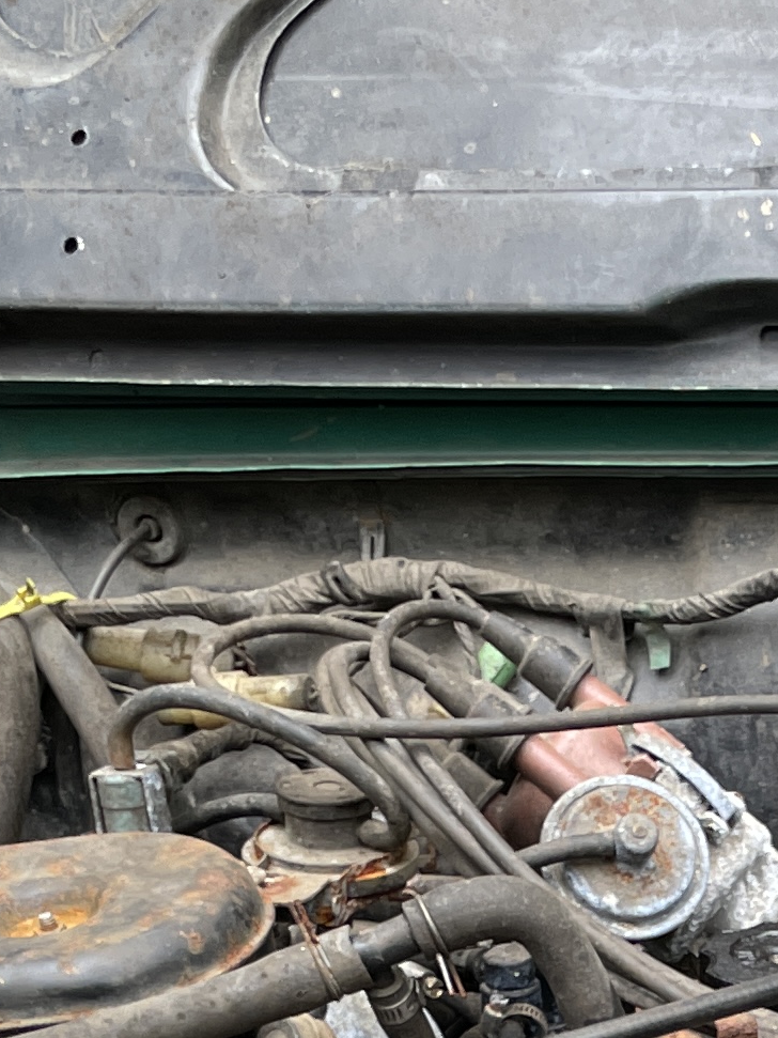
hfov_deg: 13.4
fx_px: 3237
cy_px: 1425
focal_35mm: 108
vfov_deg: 16.9
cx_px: 907
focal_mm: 4.2
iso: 32
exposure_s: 1/394
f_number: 1.6
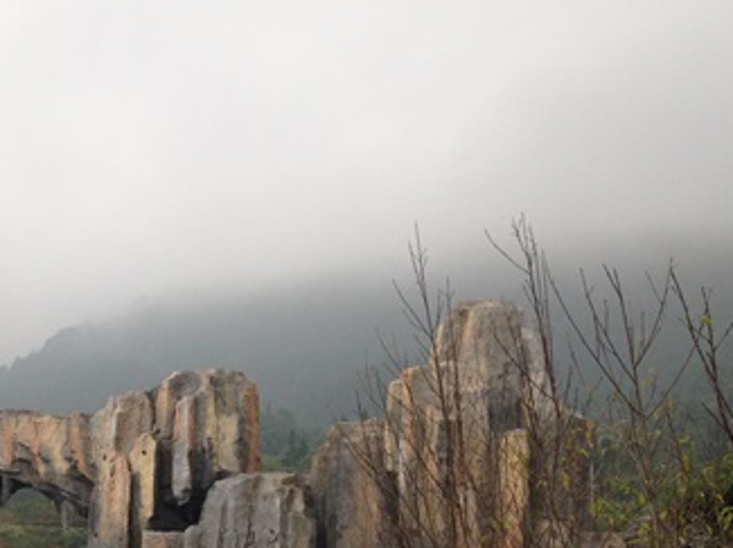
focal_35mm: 61
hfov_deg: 30.8
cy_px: 447
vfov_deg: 23.6
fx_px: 1290
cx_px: 131
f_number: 2.4
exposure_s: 1/120
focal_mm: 4.12
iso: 64
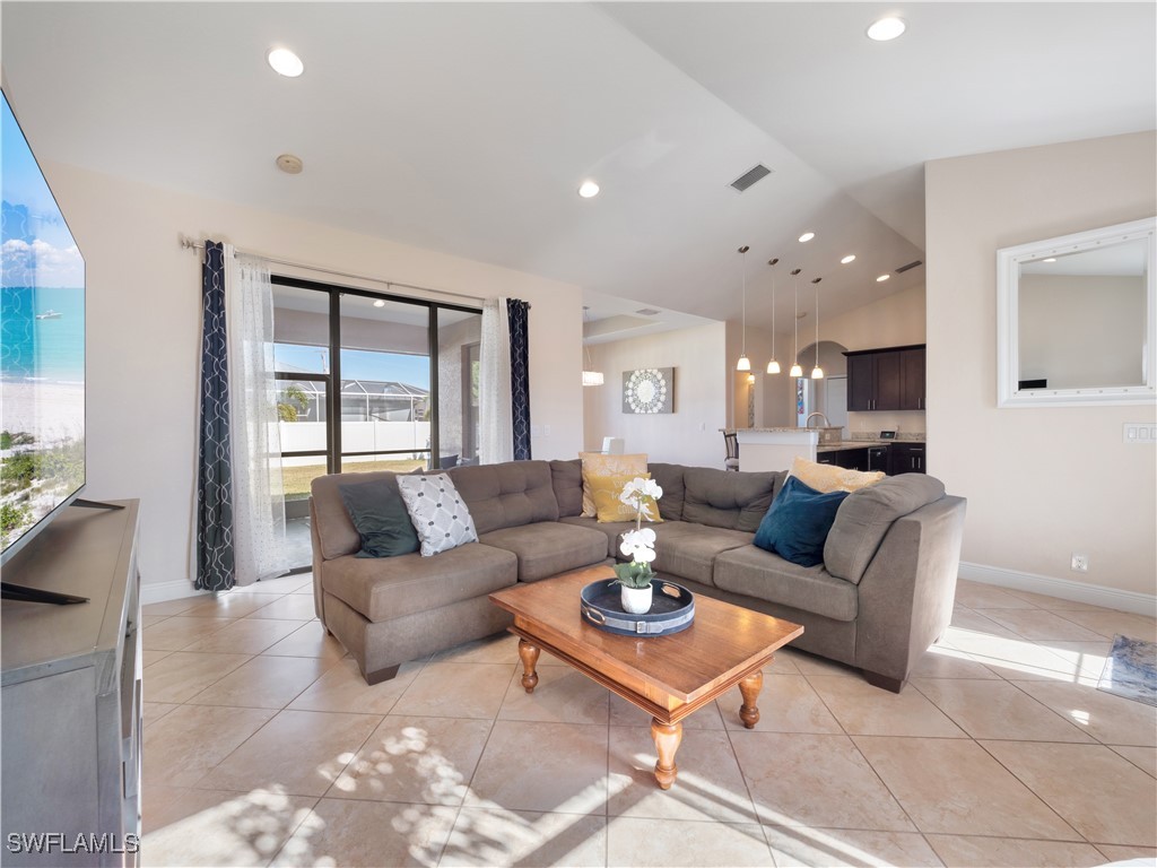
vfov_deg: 85.7
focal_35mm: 14
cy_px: 434
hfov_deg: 102.1
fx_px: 468
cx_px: 578
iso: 200
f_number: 7.1
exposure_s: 1/13
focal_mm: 7
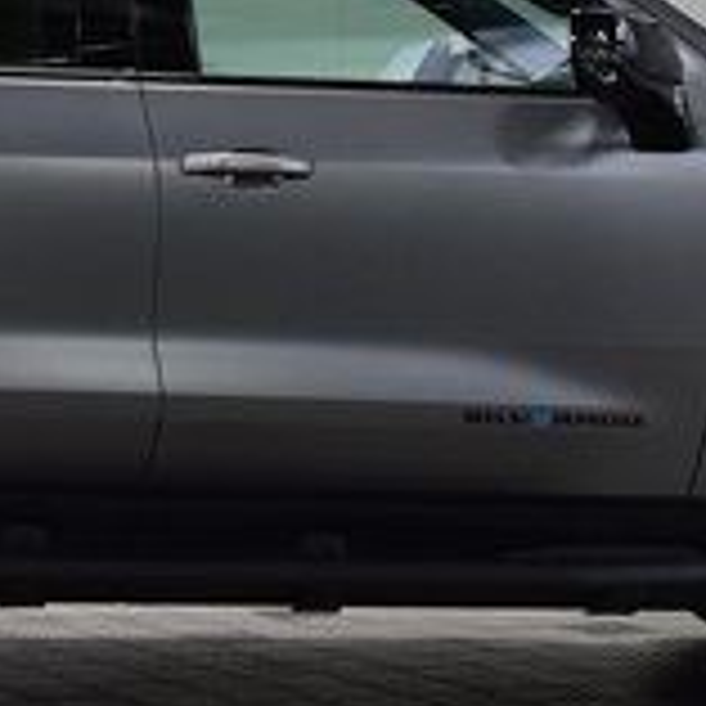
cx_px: -9
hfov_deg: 11.5
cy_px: 304
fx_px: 3478
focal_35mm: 151
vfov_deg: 11.6
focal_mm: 29
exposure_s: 1/60
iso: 1600
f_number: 8
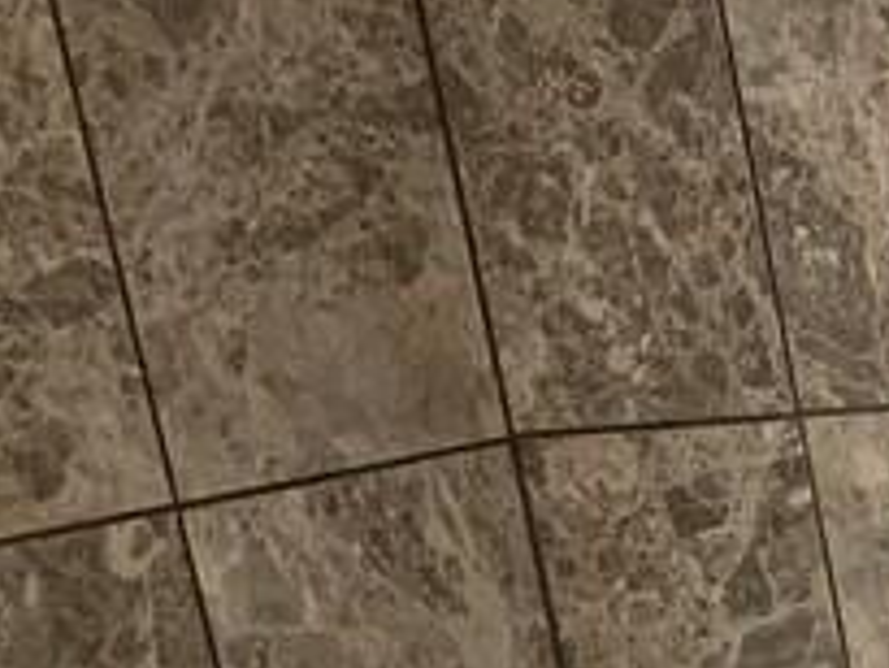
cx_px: 1921
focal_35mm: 130
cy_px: 1197
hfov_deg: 12.7
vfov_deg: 10.7
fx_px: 3341
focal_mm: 4.25
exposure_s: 1/84
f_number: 1.8
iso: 100
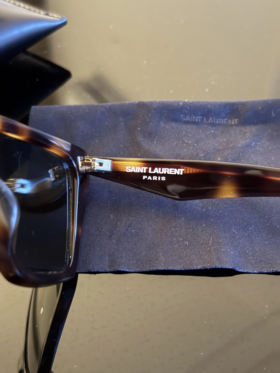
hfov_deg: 30.3
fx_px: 518
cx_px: 140
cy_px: 186
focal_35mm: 48
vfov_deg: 39.7
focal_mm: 6.76
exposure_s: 1/9
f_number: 1.78
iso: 800
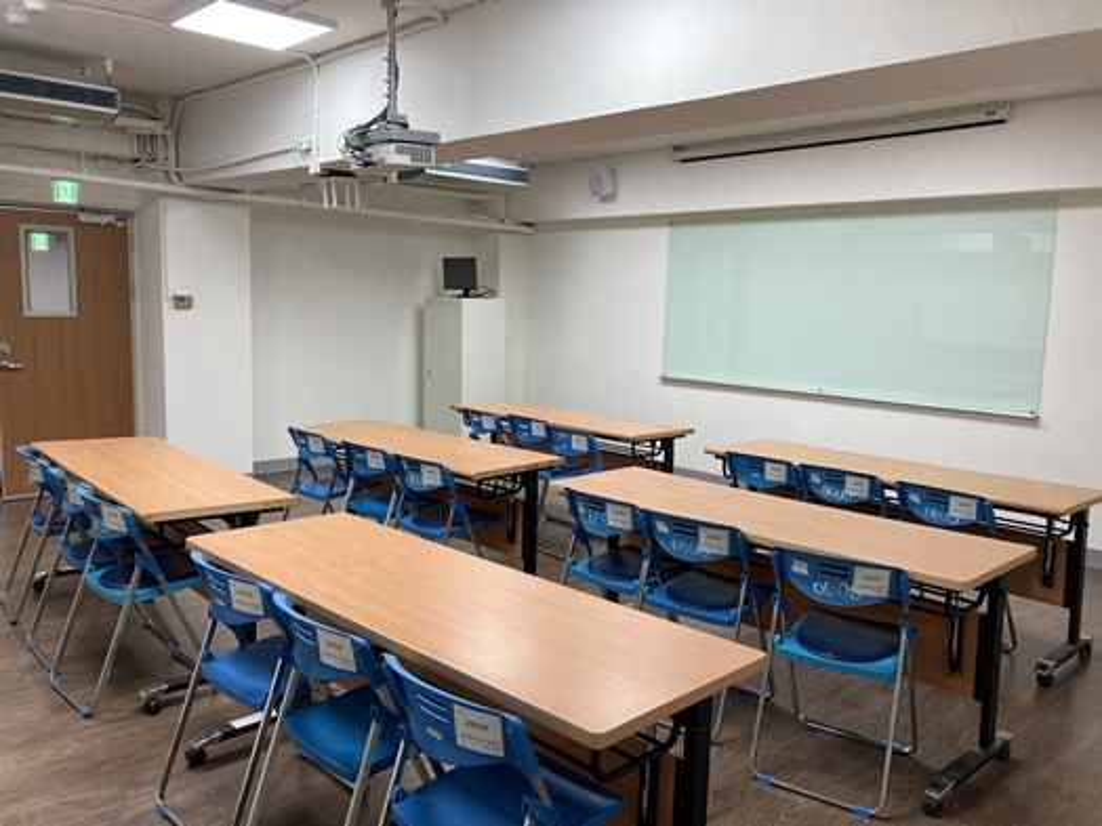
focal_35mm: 28
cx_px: 551
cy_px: 413
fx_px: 891
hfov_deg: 63.4
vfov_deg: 49.7
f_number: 1.8
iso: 80
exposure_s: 1/94
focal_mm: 3.99
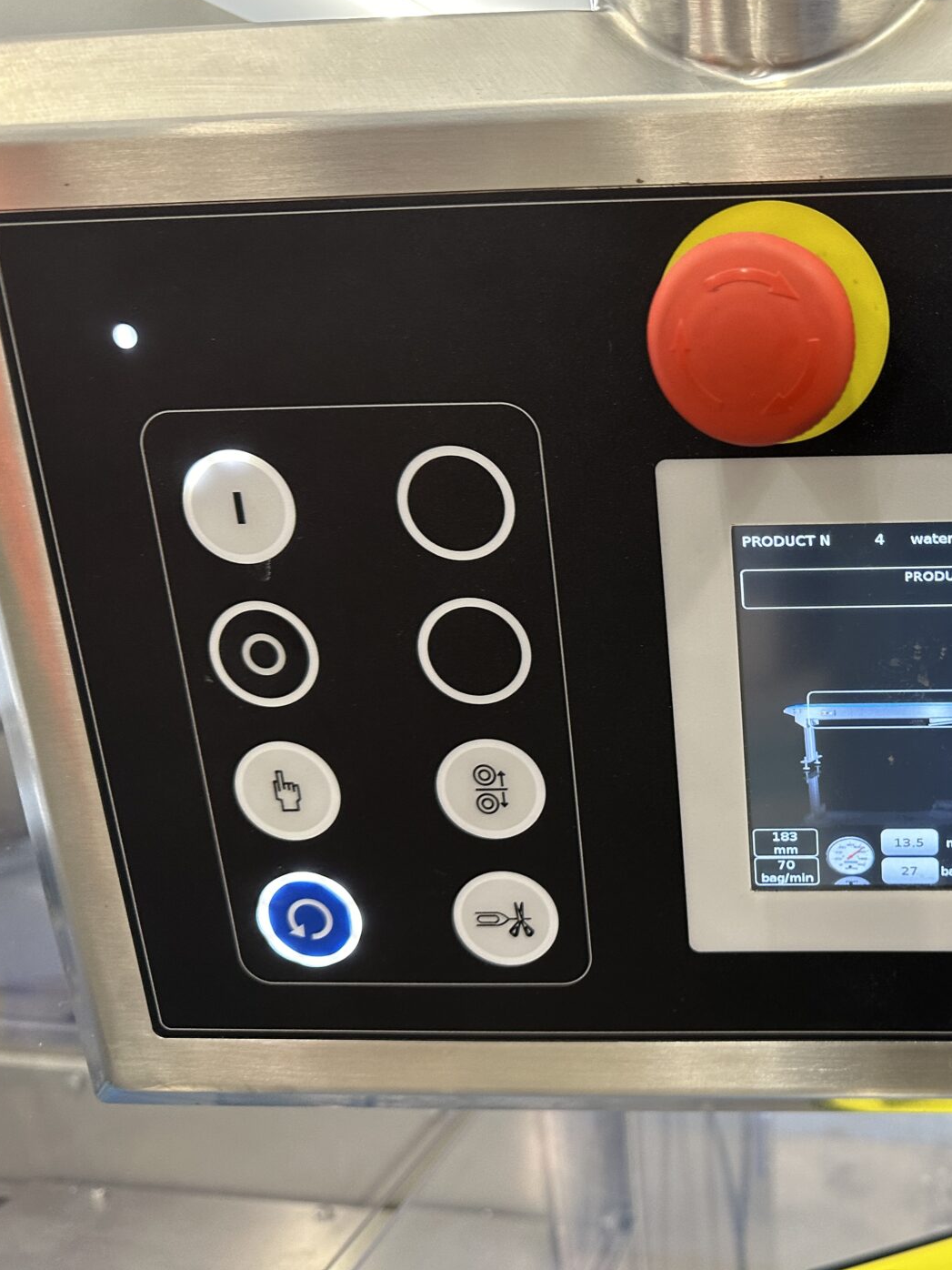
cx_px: 860
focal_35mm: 33
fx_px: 1210
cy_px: 616
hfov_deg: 39.7
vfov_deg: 55.3
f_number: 1.78
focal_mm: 6.86
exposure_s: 1/50
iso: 200
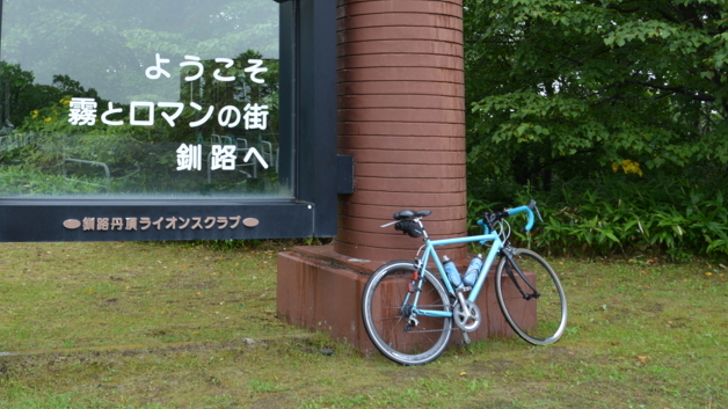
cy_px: 20
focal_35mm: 41
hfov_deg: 47.0
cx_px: 154
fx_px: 791
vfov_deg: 27.6
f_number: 8
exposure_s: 1/90
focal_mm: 24
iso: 200
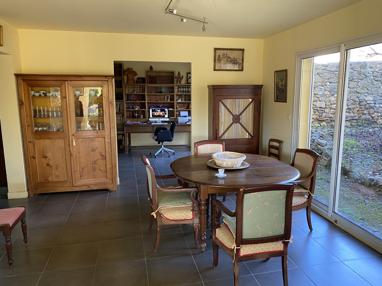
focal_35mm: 26
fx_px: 287
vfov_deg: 53.1
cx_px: 191
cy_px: 143
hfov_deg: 67.3
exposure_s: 1/60
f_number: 1.8
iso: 160
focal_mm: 4.25
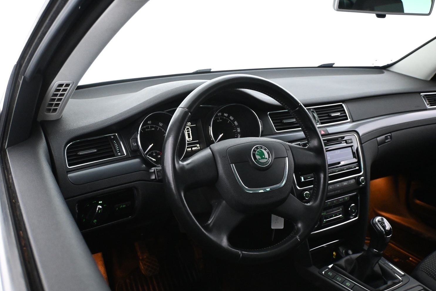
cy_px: 154
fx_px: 427
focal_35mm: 35
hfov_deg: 54.0
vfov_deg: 37.6
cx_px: 233
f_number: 4
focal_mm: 21.5
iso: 4000
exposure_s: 1/40
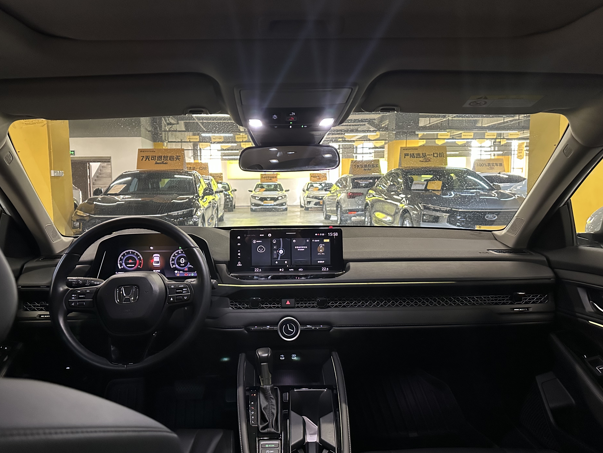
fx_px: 453
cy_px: 239
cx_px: 278
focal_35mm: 26
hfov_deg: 67.2
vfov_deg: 53.0
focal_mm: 6.86
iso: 1000
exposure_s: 1/46
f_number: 1.78
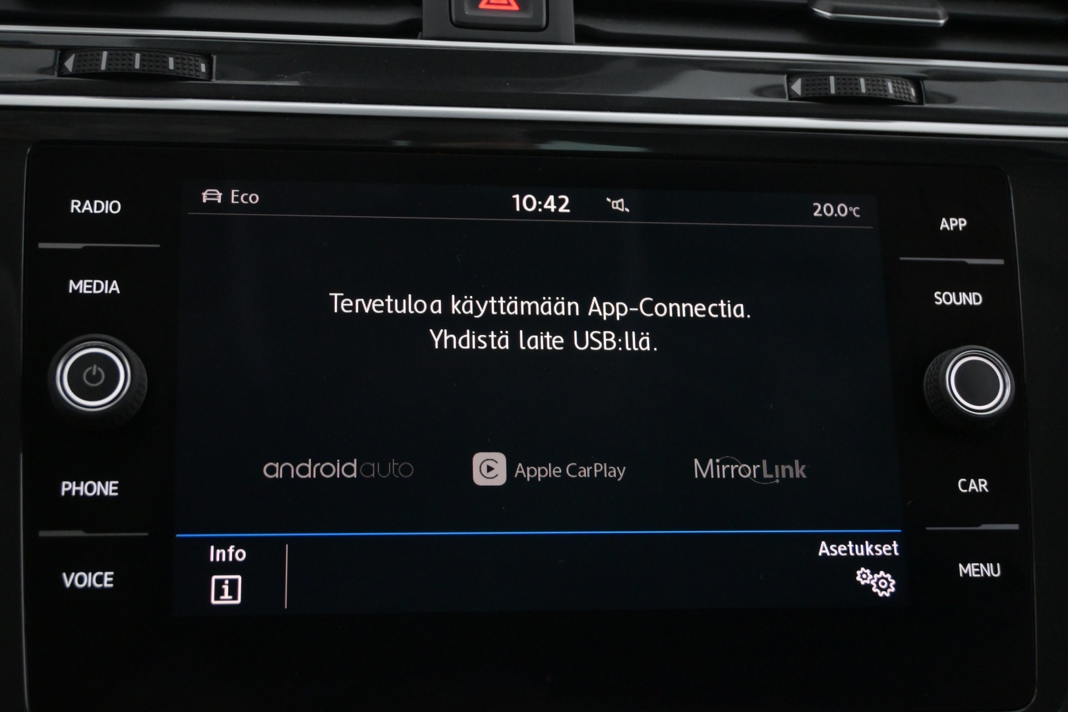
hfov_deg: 43.0
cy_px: 356
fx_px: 1357
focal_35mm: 46
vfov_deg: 29.4
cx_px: 534
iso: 3200
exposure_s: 1/50
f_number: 4.8
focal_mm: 30.5
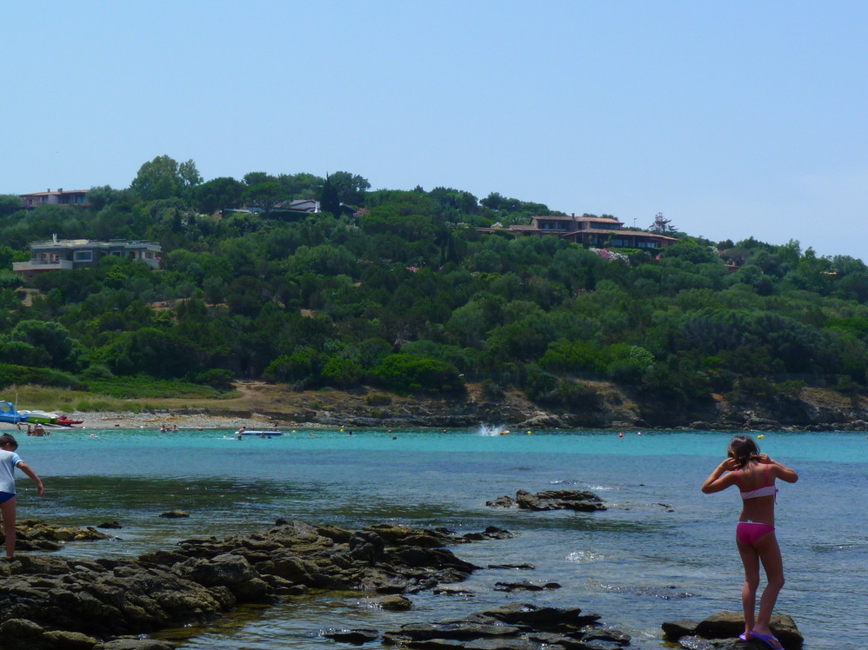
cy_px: 323
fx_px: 1479
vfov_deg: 24.8
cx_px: 418
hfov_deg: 32.7
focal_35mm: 59
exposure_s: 1/400
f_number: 5.6
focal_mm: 8.2
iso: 80
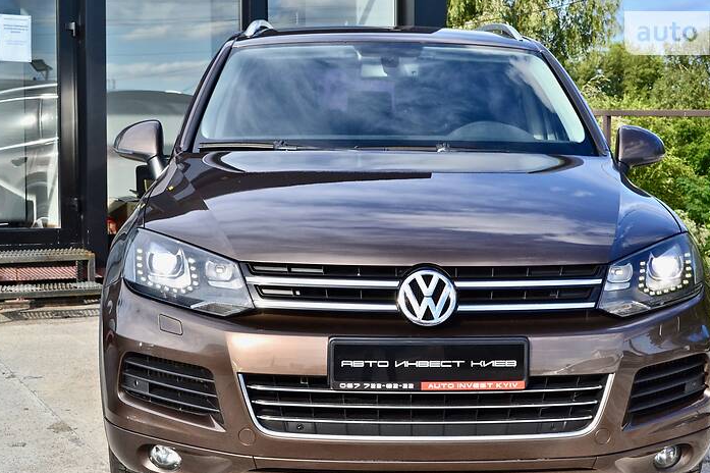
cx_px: 379
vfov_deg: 21.9
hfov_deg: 32.4
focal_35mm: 62
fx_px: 1222
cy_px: 271
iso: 400
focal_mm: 36
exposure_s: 1/250
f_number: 10
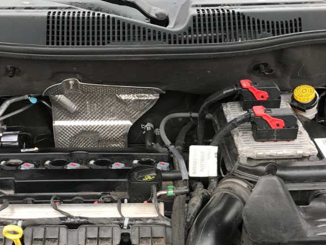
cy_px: 155
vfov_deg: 29.0
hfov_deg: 38.1
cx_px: 141
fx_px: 471
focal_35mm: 50
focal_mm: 3.99
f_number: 1.8
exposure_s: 1/176
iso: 20
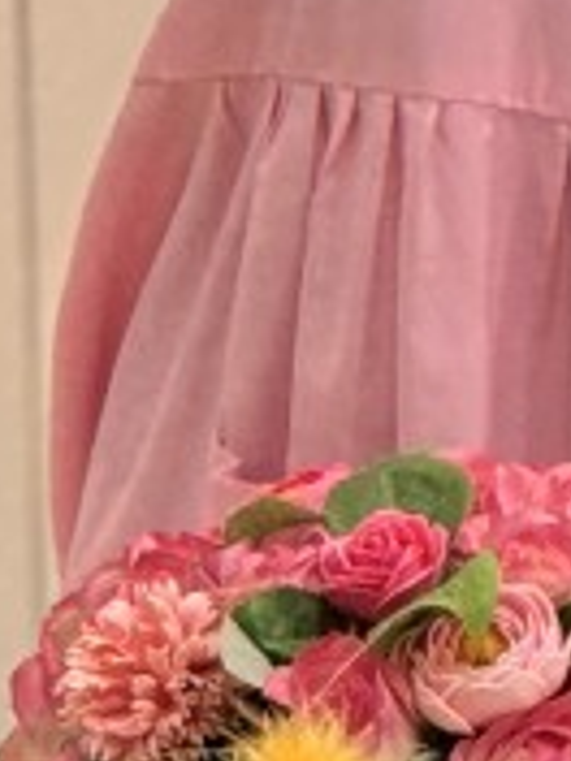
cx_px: 1778
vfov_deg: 5.6
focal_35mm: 350
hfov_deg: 4.1
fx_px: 7698
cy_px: -22
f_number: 1.78
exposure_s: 1/60
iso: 80
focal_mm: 6.76
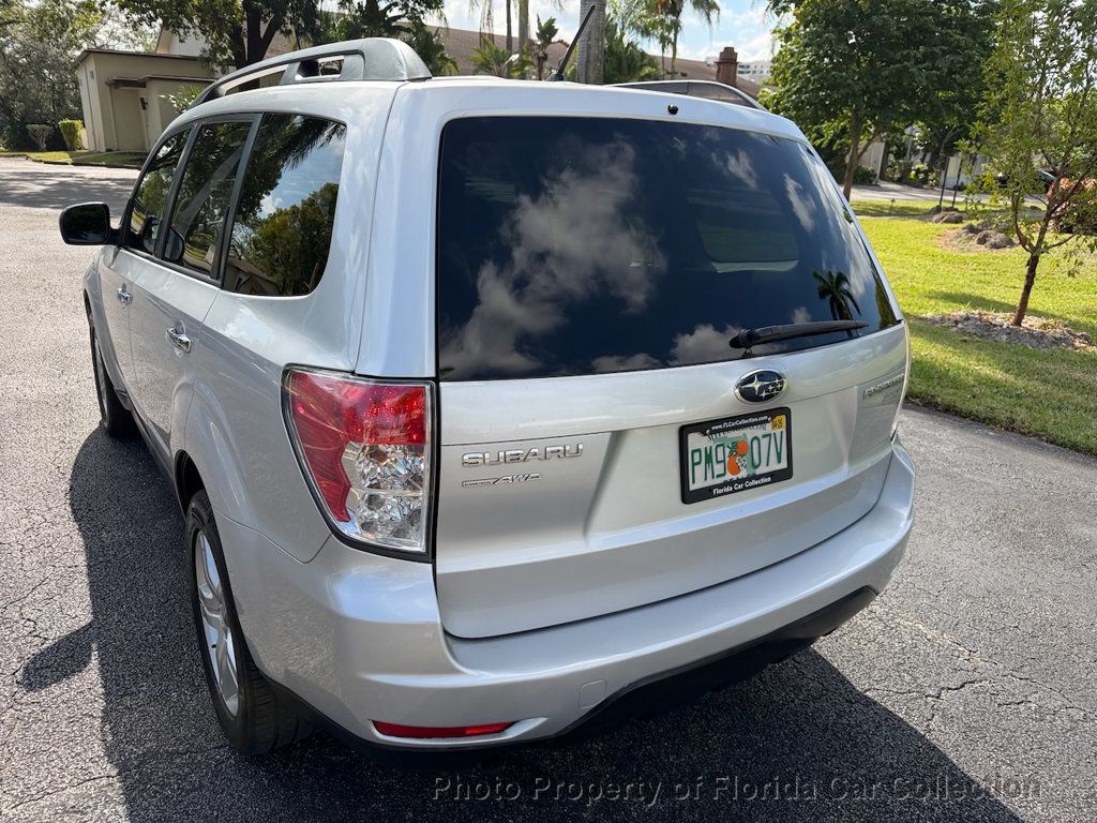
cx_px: 548
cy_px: 412
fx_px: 761
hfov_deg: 71.6
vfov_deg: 56.8
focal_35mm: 24
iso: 100
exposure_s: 1/3279
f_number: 1.78
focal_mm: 6.76
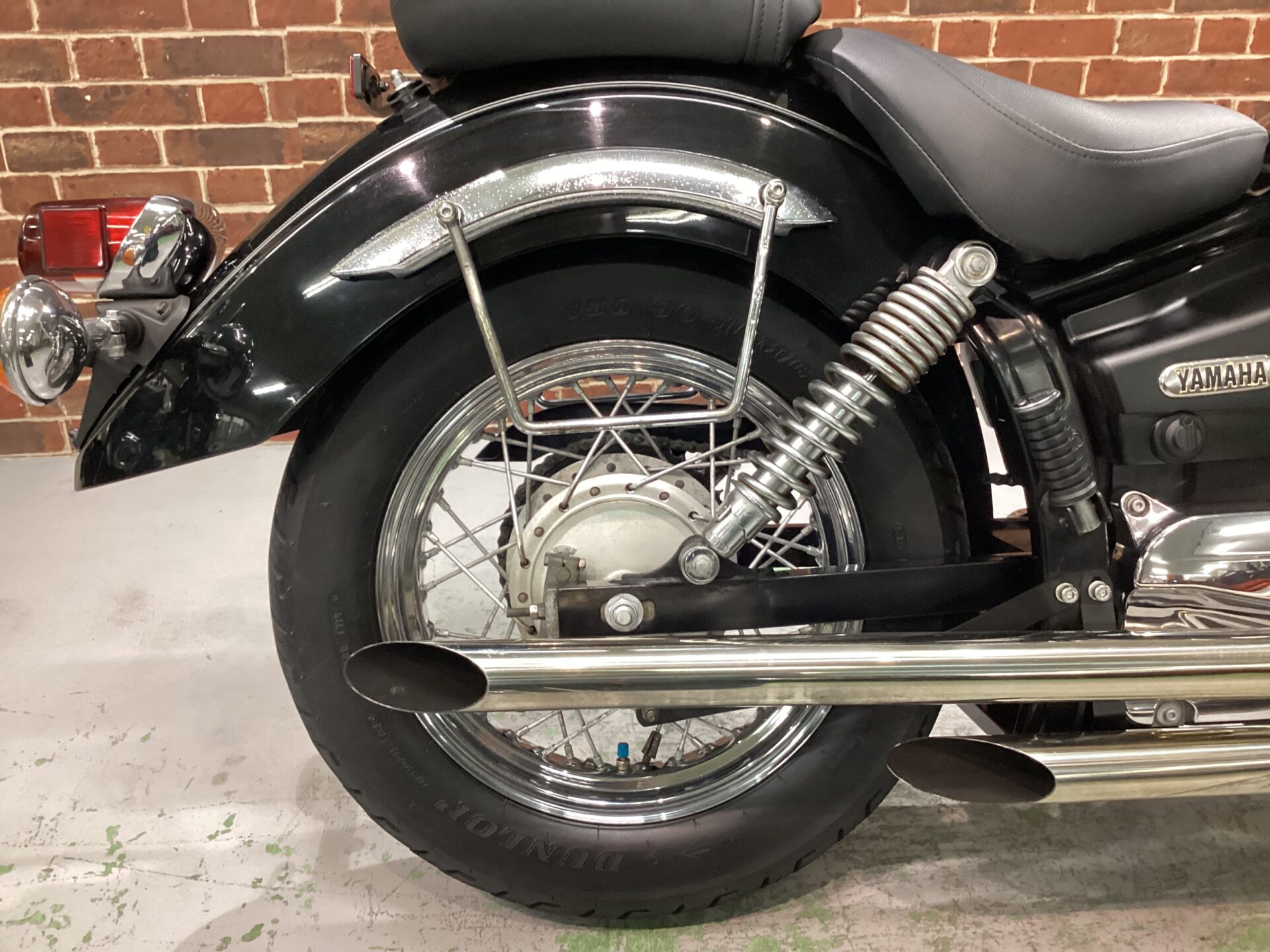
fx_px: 1137
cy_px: 476
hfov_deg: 58.4
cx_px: 635
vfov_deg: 45.4
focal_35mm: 31
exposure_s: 1/40
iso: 400
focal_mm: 3.3
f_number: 2.4
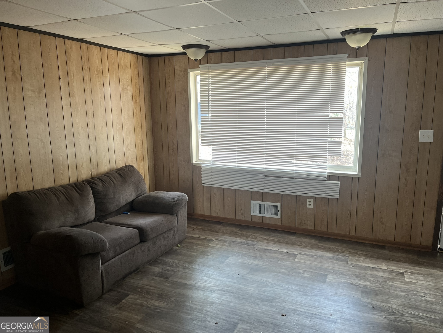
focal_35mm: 26
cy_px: 166
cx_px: 222
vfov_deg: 53.1
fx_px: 333
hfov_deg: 67.3
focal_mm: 5.1
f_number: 1.6
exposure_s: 1/106
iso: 125
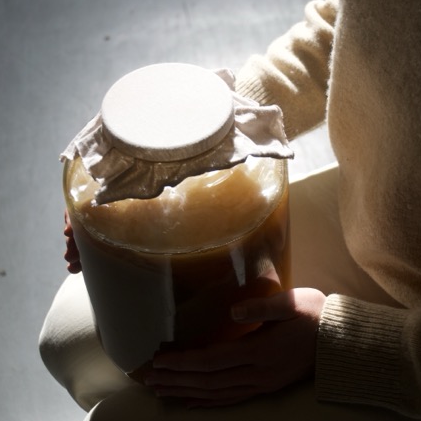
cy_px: 210
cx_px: 250
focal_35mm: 93
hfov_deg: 18.7
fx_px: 1280
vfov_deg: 18.7
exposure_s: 1/125
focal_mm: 48
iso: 320
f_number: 4.8
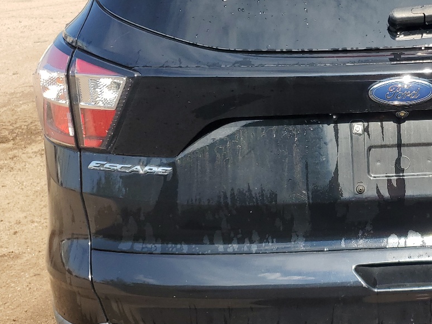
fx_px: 674
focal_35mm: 54
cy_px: 119
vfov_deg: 26.9
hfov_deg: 33.1
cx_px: 412
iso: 50
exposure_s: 1/1667
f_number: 1.5
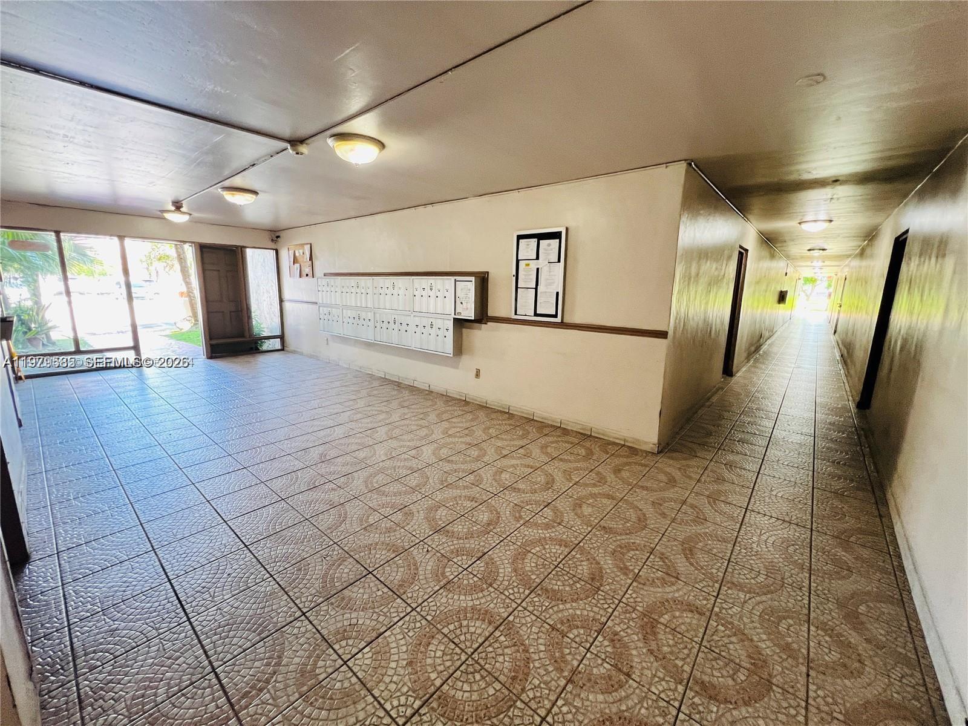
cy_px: 363
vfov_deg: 89.9
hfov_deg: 106.2
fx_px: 364
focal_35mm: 13
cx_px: 484
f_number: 1.8
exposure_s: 1/60
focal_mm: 1.57
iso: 250
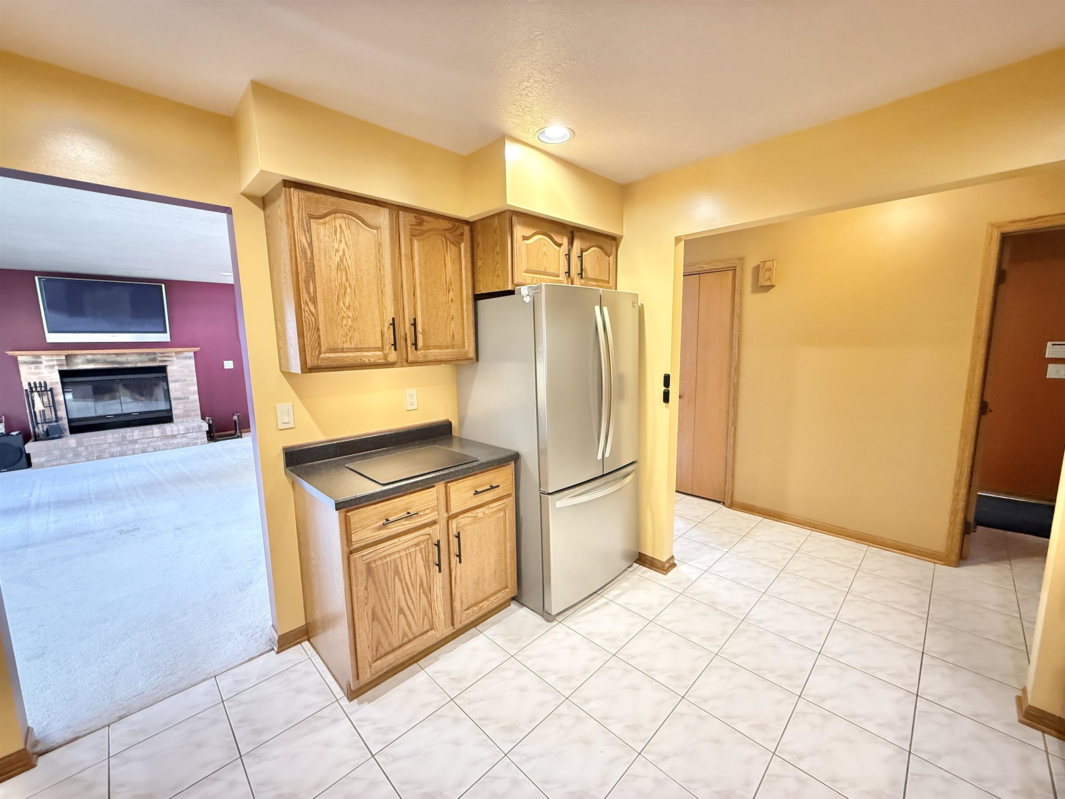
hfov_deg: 102.1
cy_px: 400
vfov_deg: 85.7
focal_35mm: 14
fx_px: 431
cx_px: 532
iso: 1000
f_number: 2.2
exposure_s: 1/40
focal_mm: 2.22
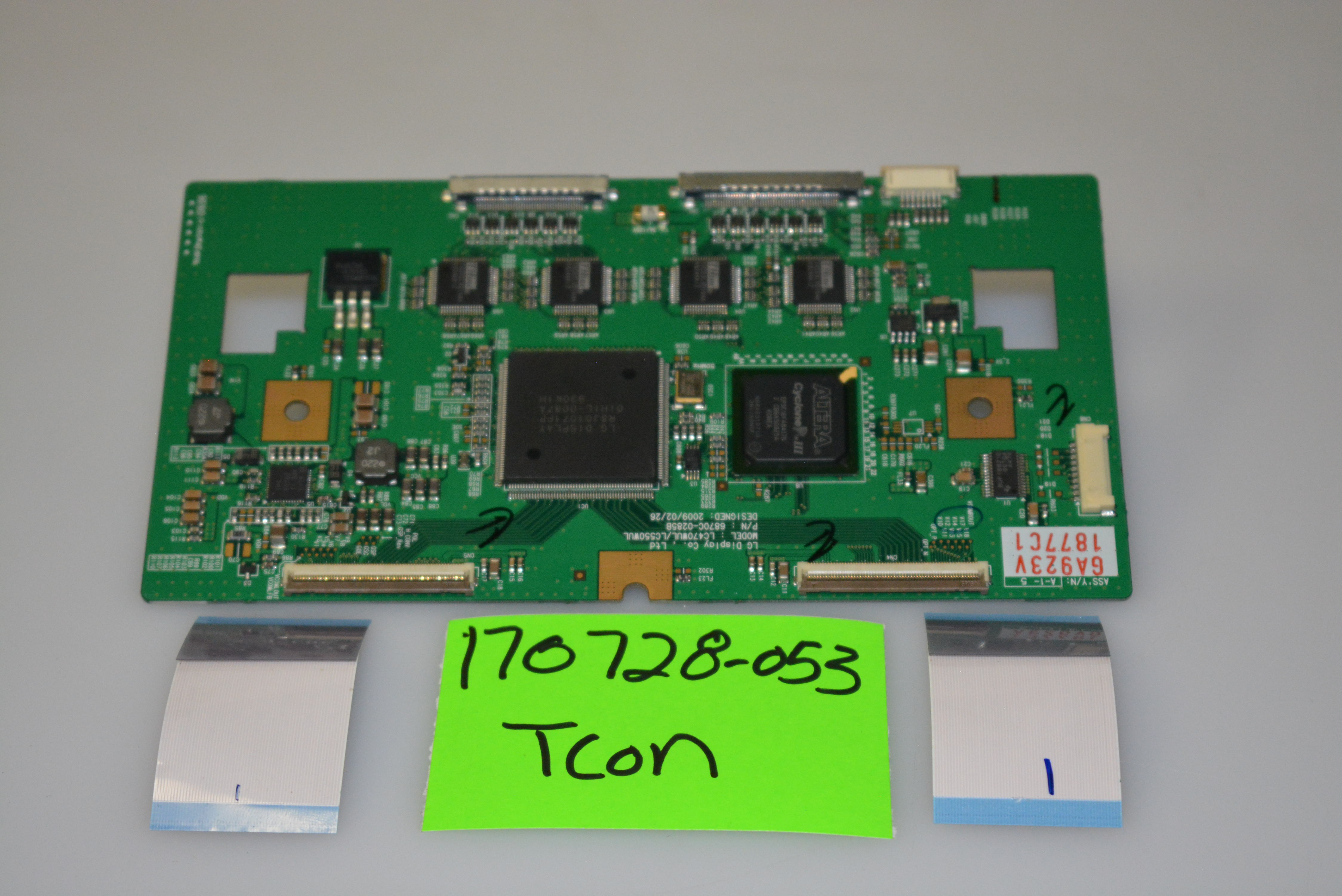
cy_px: 448
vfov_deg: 16.6
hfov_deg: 24.6
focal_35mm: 82
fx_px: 3076
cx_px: 671
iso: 2000
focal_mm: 55
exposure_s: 1/200
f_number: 5.6
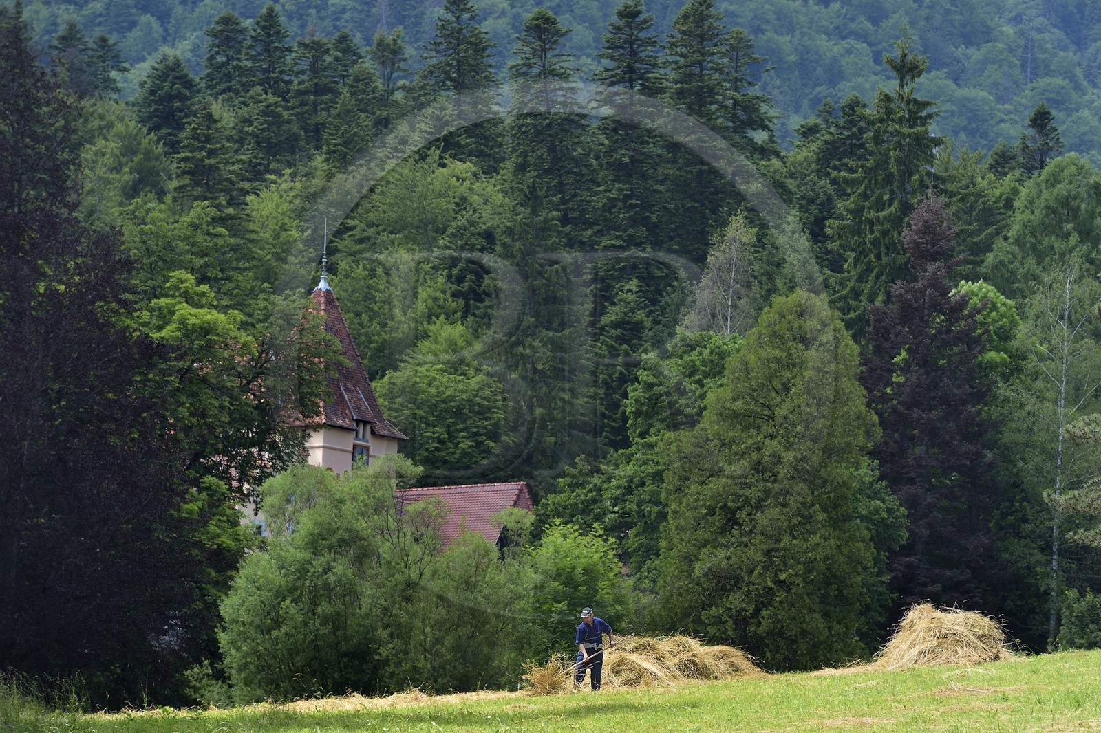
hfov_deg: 10.3
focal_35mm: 200
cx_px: 550
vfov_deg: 6.9
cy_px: 366
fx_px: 6115
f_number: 10
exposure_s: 1/320
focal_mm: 200
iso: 200
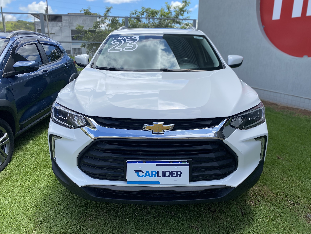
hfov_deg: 67.3
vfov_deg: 53.1
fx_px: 234
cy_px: 117
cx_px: 156
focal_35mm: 26
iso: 32
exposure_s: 1/2688
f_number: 1.8
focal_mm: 4.25
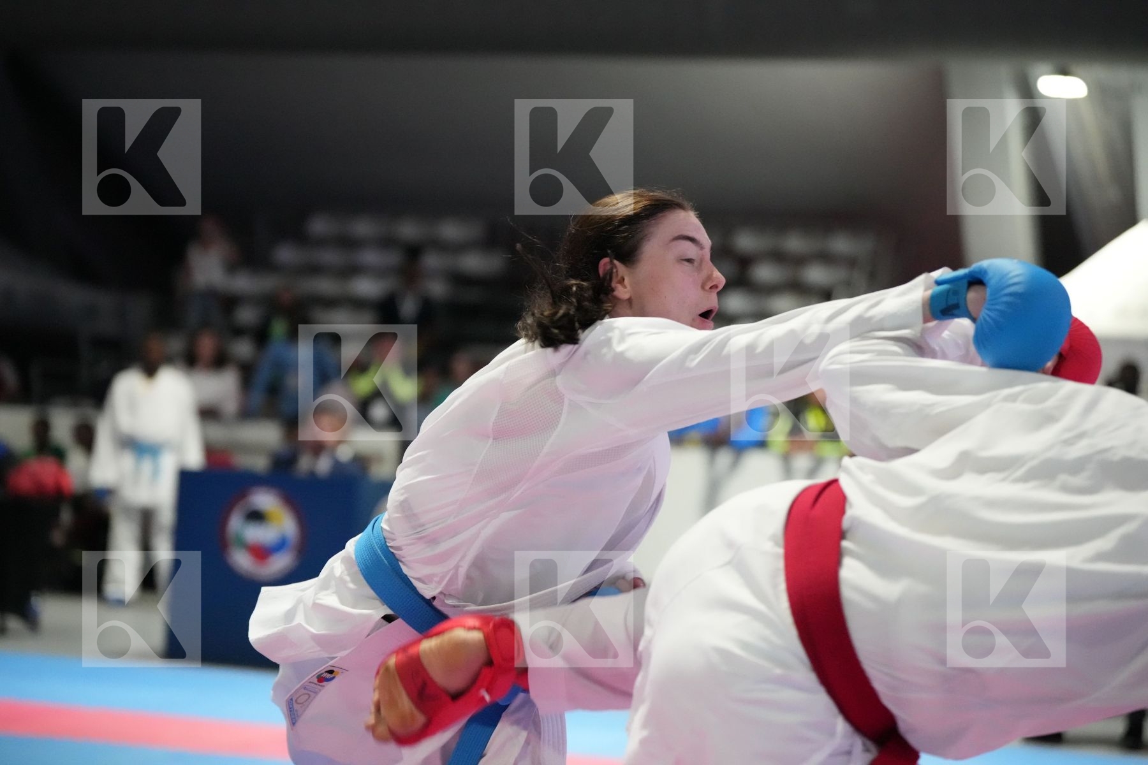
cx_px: 574
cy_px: 382
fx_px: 2742
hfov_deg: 23.6
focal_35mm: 86
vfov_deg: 15.9
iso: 12800
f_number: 2.8
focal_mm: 86
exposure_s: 1/800
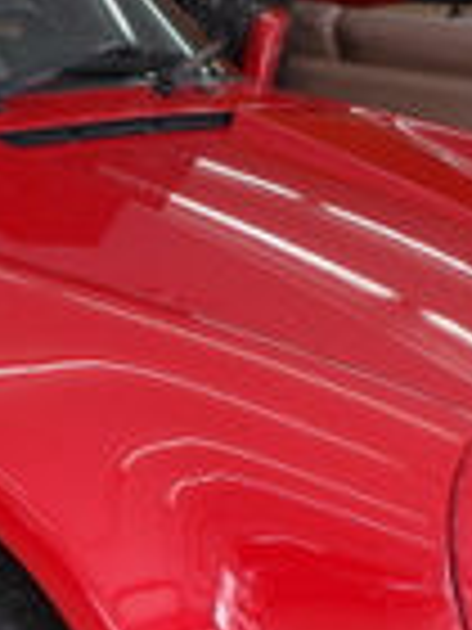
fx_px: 2236
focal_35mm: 123
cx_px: -153
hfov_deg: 11.7
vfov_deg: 16.0
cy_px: 380
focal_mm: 18.3
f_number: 3.2
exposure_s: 1/160
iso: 200
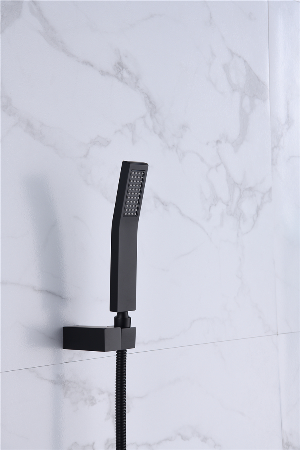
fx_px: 875
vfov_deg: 28.8
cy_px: 225
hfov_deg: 19.5
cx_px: 150
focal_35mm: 70
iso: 100
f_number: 14
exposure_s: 1/100
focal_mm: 70
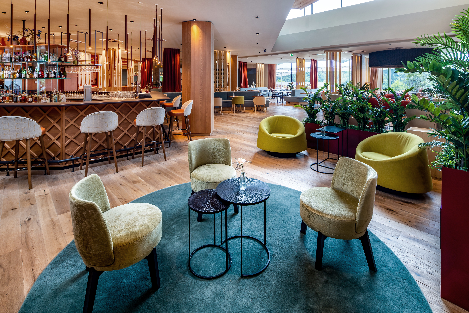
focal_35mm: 17
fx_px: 221
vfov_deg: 70.5
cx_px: 234
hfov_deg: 93.3
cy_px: 156
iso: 100
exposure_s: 1/15
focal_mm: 17
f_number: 8
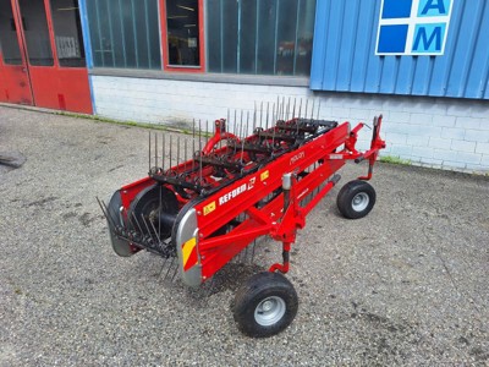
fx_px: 325
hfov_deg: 73.9
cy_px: 184
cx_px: 244
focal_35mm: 23
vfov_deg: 58.9
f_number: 1.8
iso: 40
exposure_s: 1/1065
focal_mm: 5.54
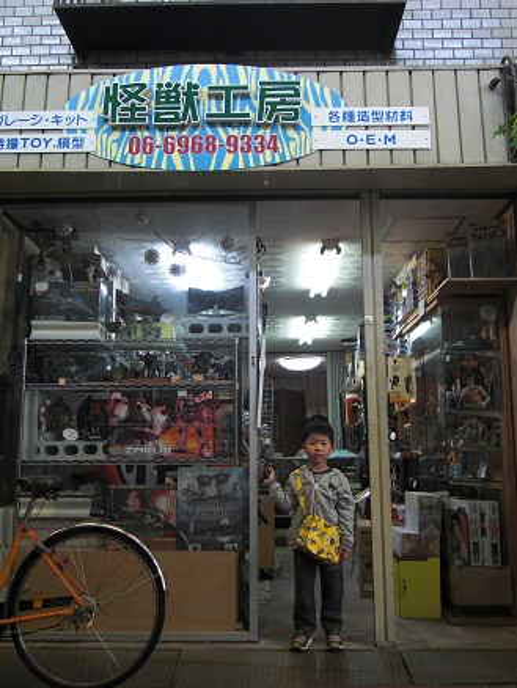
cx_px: 258
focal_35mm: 33
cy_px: 344
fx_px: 657
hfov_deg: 43.0
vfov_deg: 55.3
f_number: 2.7
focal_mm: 5.8
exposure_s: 1/60
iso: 200
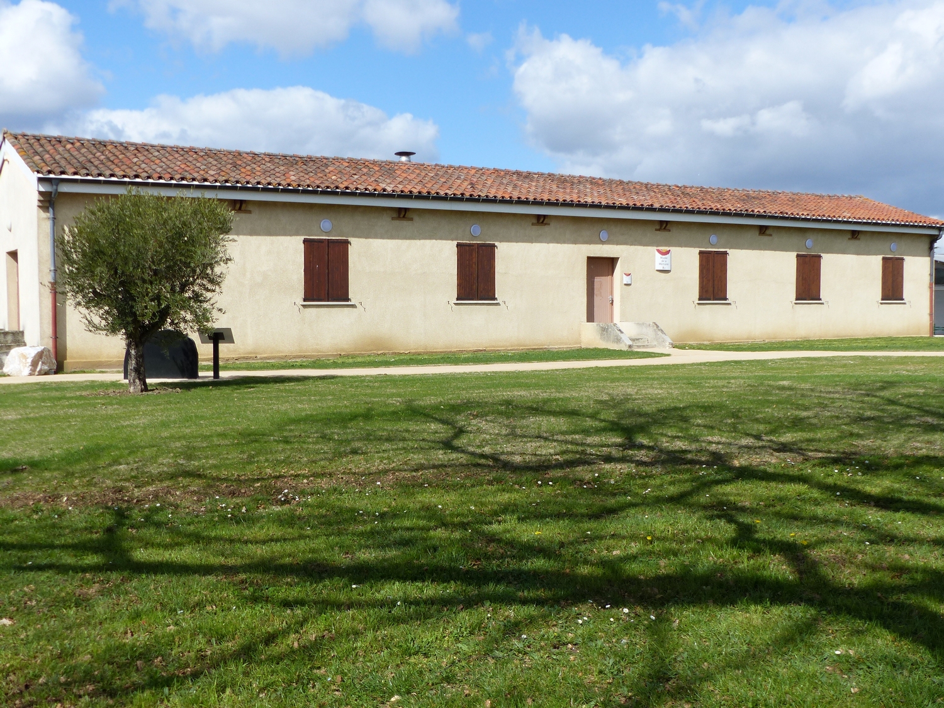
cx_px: 472
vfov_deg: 36.8
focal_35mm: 39
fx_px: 1064
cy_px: 354
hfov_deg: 47.9
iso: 100
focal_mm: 6.8
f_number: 4
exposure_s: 1/1300
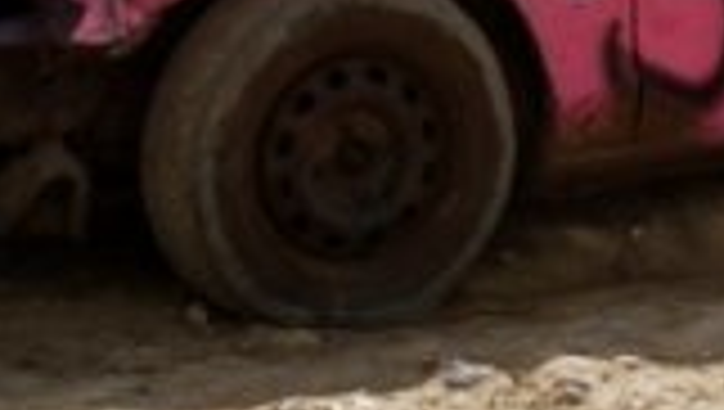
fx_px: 5516
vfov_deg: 4.2
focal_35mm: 287
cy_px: -320
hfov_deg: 7.5
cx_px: 567
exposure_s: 1/1250
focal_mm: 46
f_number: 5.6
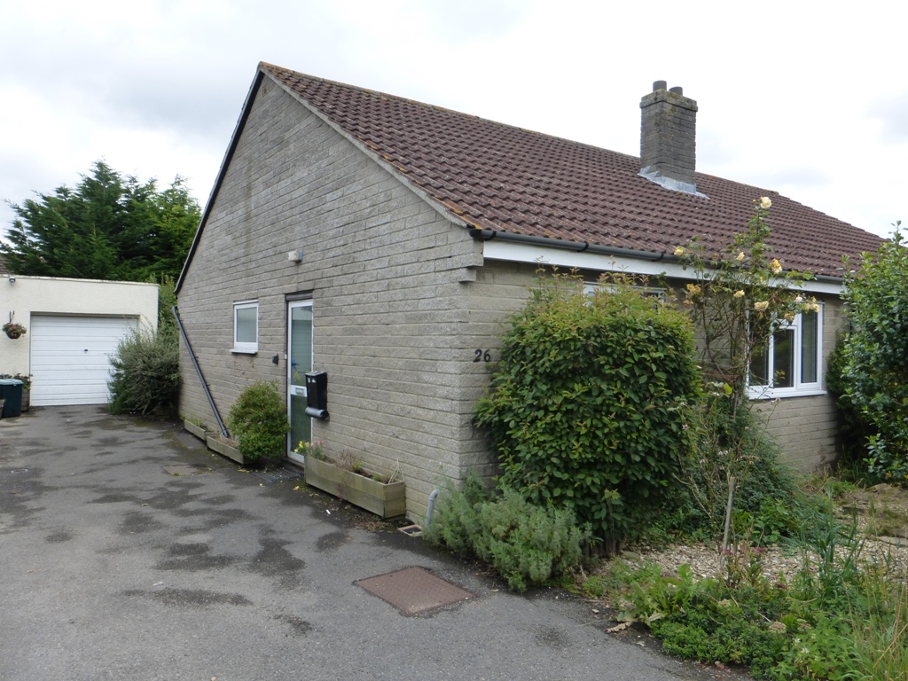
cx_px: 454
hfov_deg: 69.4
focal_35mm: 25
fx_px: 656
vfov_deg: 54.9
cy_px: 340
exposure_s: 1/400
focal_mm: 4.3
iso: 160
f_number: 4
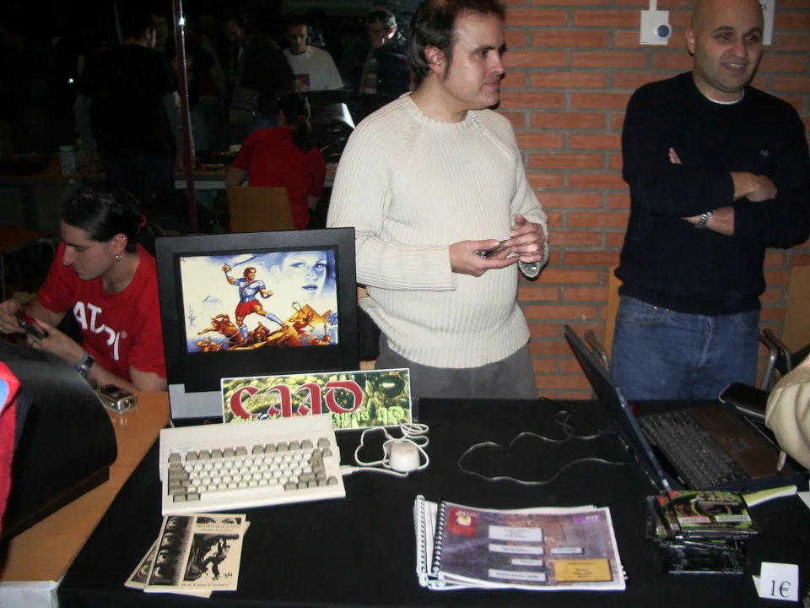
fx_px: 819
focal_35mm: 35
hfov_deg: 52.6
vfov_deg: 40.7
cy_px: 304
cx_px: 405
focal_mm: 5.8
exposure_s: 1/40
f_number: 2.6
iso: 100
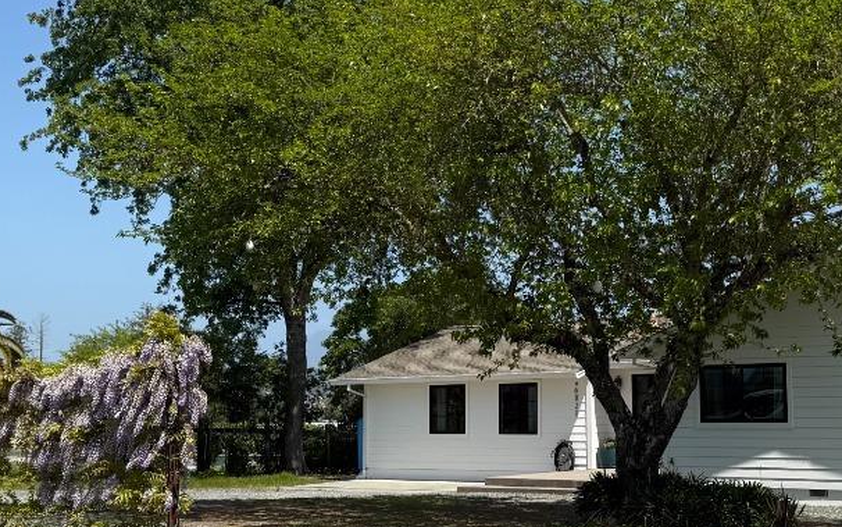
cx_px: 563
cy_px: 259
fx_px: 1446
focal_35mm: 63
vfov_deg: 20.6
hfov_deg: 32.2
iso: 80
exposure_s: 1/4167
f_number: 1.78
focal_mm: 6.76
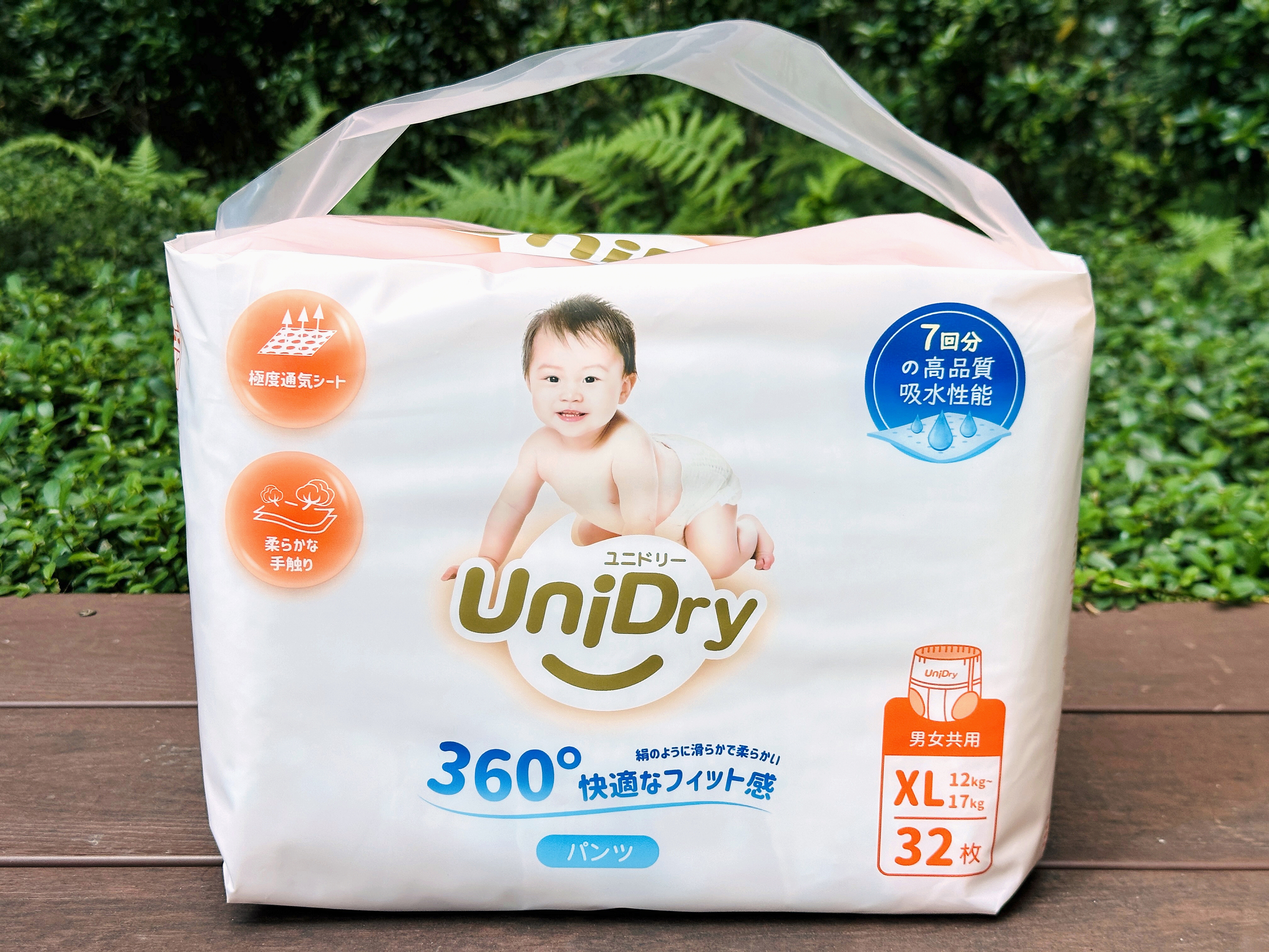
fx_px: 1760
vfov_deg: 30.3
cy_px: 476
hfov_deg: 39.7
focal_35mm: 48
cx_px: 634
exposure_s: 1/163
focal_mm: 6.86
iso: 50
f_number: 1.78
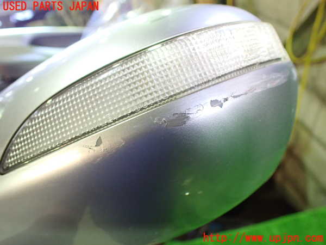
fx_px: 283
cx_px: 163
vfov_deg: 46.8
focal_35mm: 30
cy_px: 122
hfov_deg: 60.0
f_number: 2.3
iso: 800
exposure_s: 1/40
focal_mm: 5.4
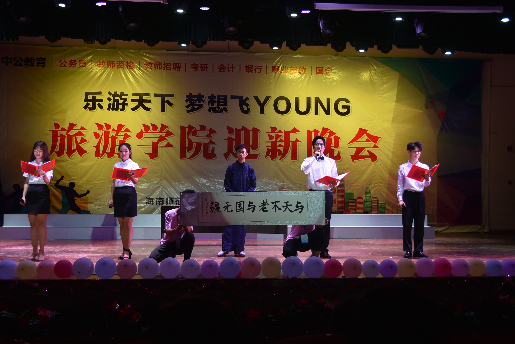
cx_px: 258
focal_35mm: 44
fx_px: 623
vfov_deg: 30.9
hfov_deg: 44.9
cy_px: 172
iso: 100
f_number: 4
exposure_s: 1/45
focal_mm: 29
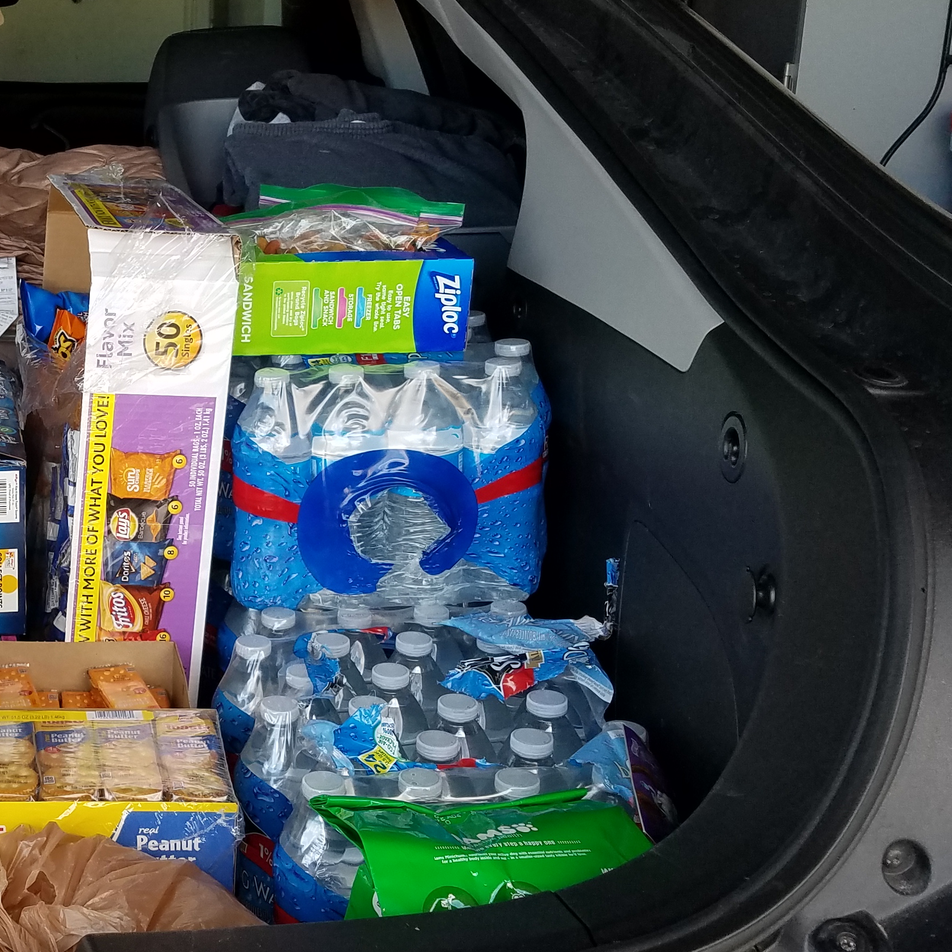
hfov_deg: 30.5
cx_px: 56
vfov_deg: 32.2
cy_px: 447
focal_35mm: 53
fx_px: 1649
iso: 50
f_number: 1.7
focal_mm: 4.2
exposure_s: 1/151
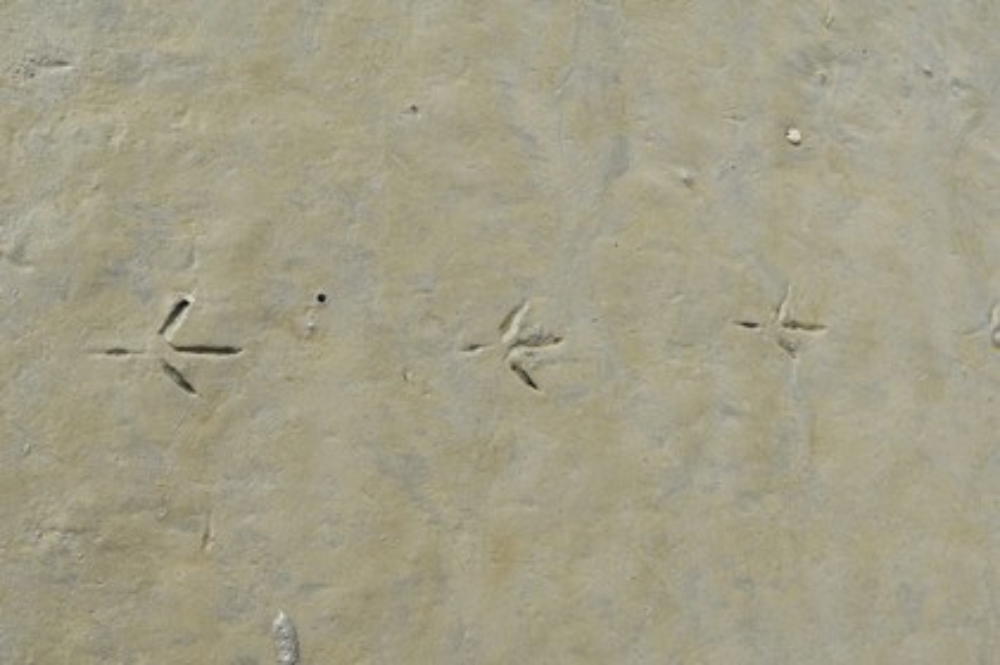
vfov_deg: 31.8
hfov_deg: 46.4
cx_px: 500
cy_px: 332
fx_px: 1166
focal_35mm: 42
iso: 100
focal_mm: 28
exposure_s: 1/250
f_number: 7.6
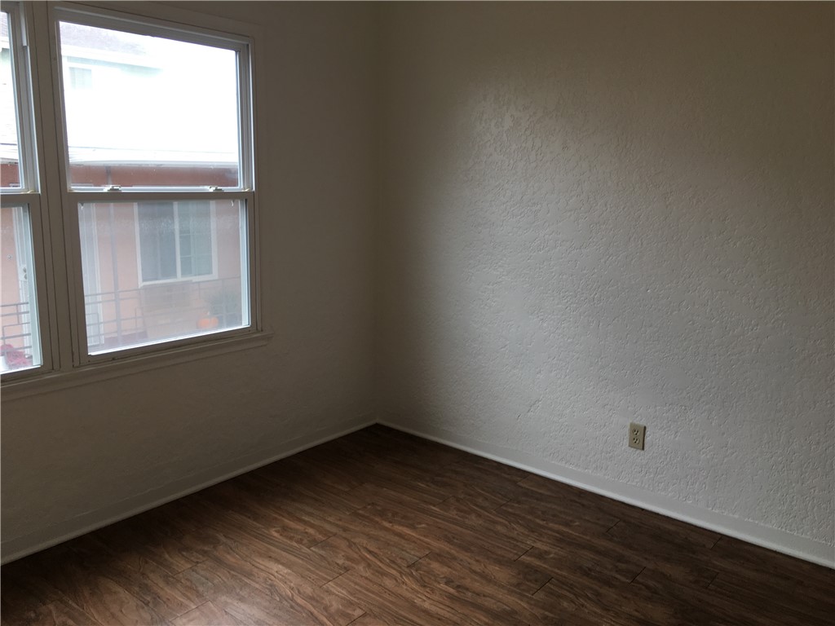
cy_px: 313
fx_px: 700
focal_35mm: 29
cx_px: 418
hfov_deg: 61.7
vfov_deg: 48.2
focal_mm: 4.15
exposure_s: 1/50
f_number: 2.2
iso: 25
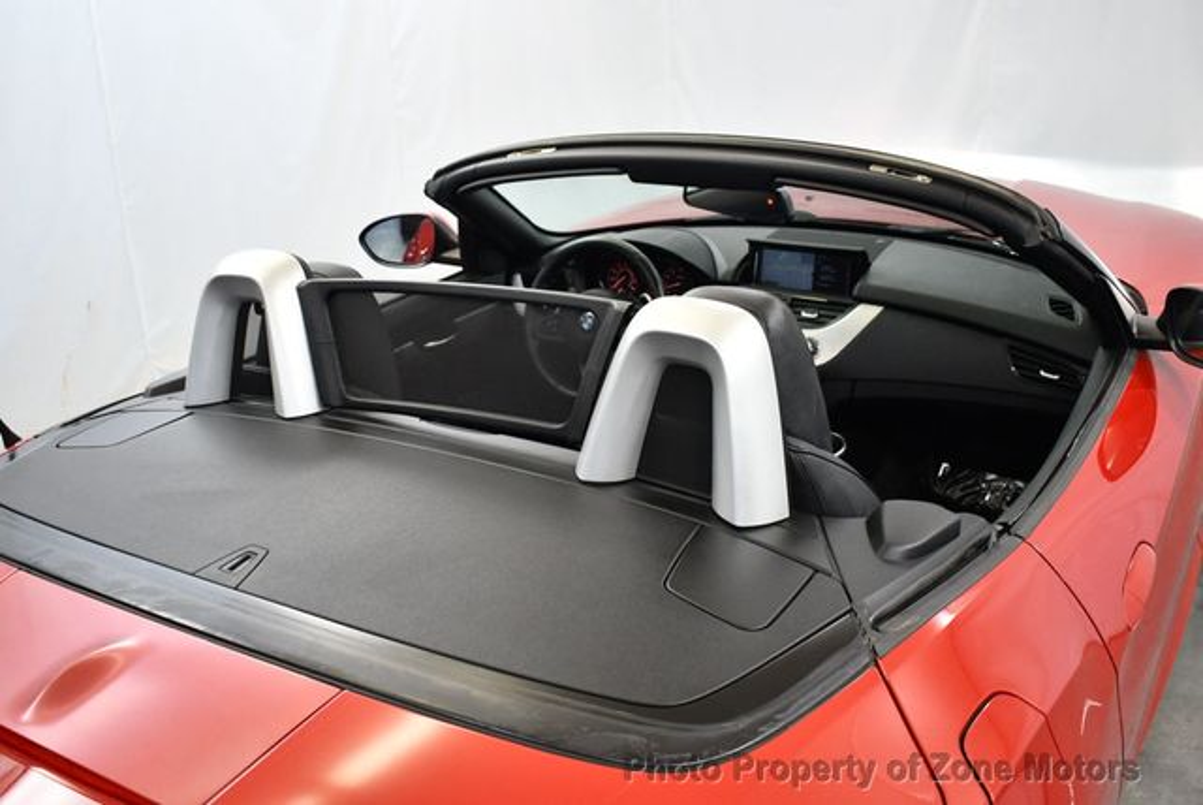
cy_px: 402
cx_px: 602
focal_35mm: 36
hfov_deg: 53.1
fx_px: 1204
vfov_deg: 36.9
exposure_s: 1/125
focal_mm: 18
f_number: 3.5
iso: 1400
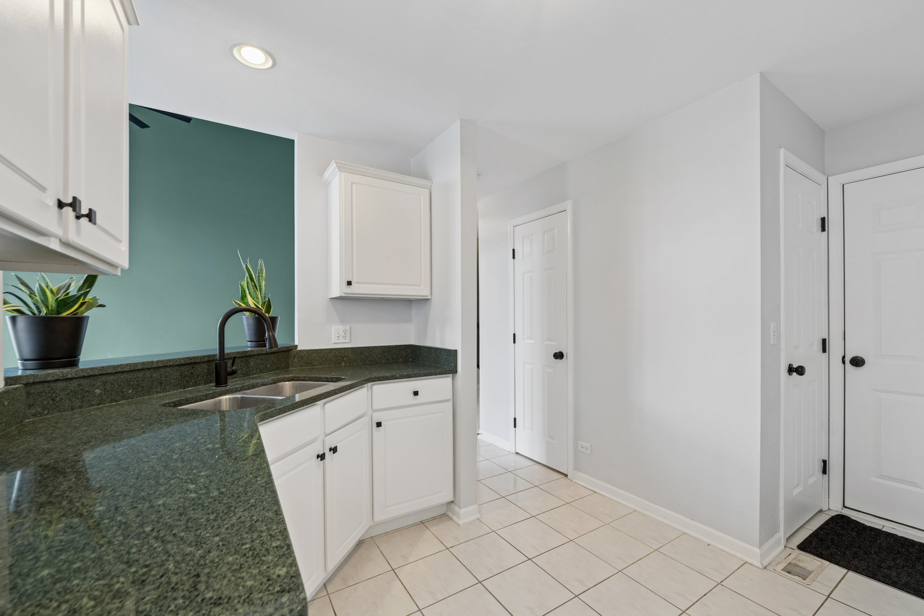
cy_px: 308
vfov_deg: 81.2
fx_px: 359
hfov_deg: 104.3
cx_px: 462
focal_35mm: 14
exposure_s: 1/15
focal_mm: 14
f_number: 8
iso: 200
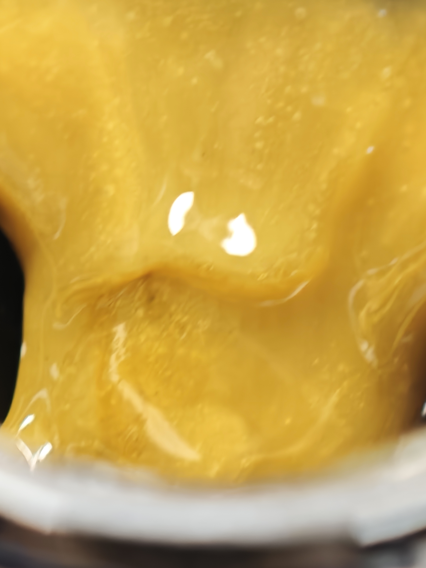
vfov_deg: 10.1
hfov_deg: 7.6
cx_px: 213
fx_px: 3200
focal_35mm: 195
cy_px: 284
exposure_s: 1/80
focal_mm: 11.5
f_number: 1.8
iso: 500
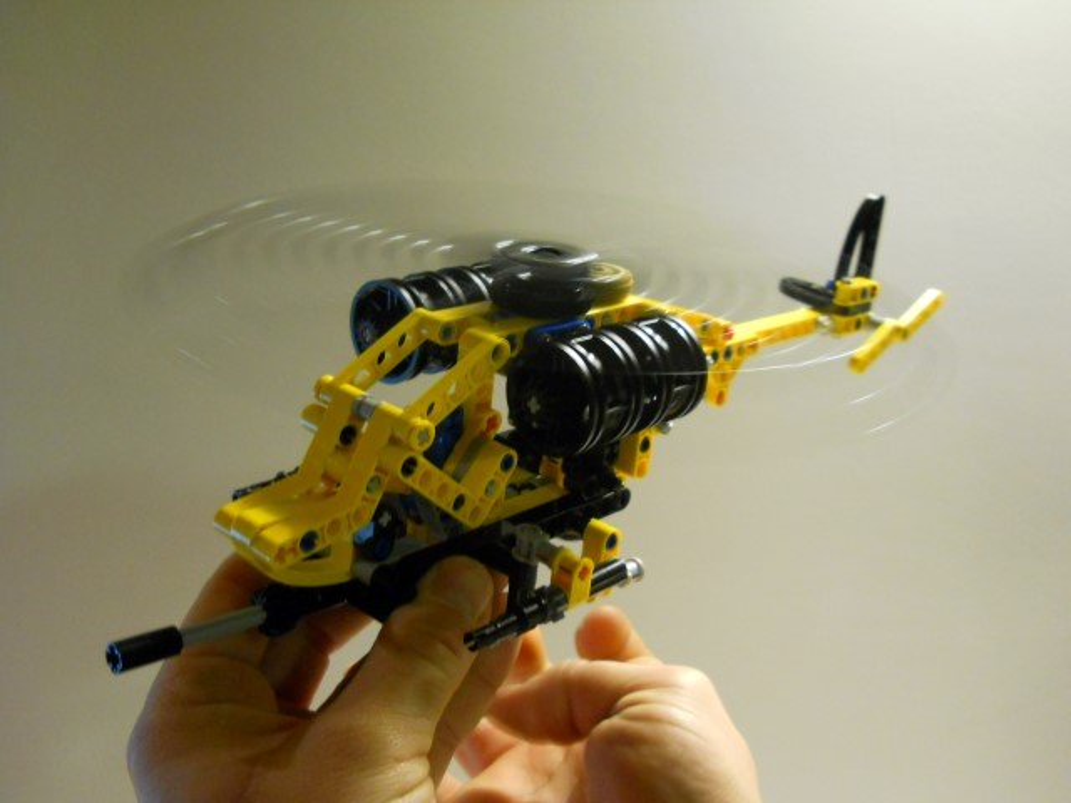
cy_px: 402
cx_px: 536
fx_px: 1269
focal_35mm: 41
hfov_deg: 45.8
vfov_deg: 35.1
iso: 400
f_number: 3.1
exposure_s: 1/10
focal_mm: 6.72
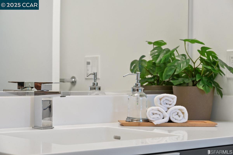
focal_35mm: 84
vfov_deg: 16.2
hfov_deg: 24.2
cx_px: 116
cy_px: 78
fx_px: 543
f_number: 9
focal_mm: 84
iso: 400
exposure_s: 1/25
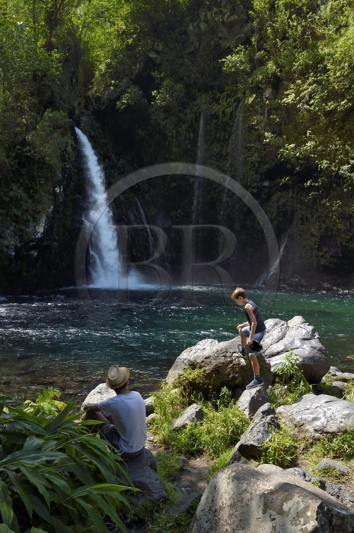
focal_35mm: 34
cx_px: 177
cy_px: 266
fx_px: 502
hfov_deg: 38.8
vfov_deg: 55.8
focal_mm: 34
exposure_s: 1/160
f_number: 14
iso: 800
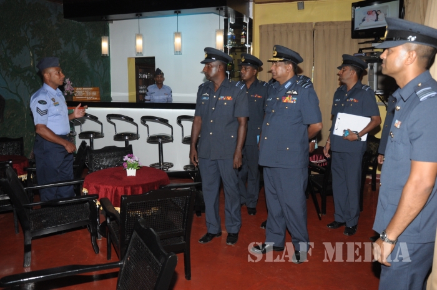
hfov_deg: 59.6
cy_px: 145
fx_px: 382
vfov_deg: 41.6
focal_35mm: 32
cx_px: 218
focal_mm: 21
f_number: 6.3
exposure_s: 1/125
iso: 640
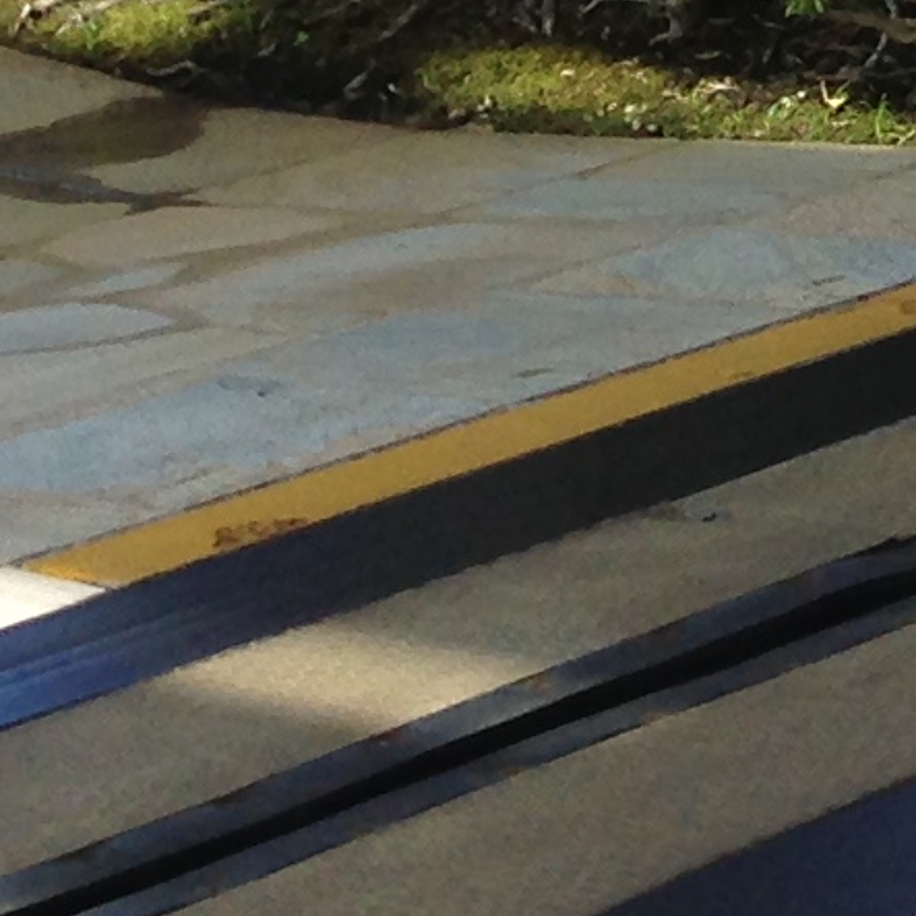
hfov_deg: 7.3
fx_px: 6437
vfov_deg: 7.7
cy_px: -1168
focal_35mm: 215
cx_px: 2694
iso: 50
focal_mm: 4.12
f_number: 2.4
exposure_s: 1/480
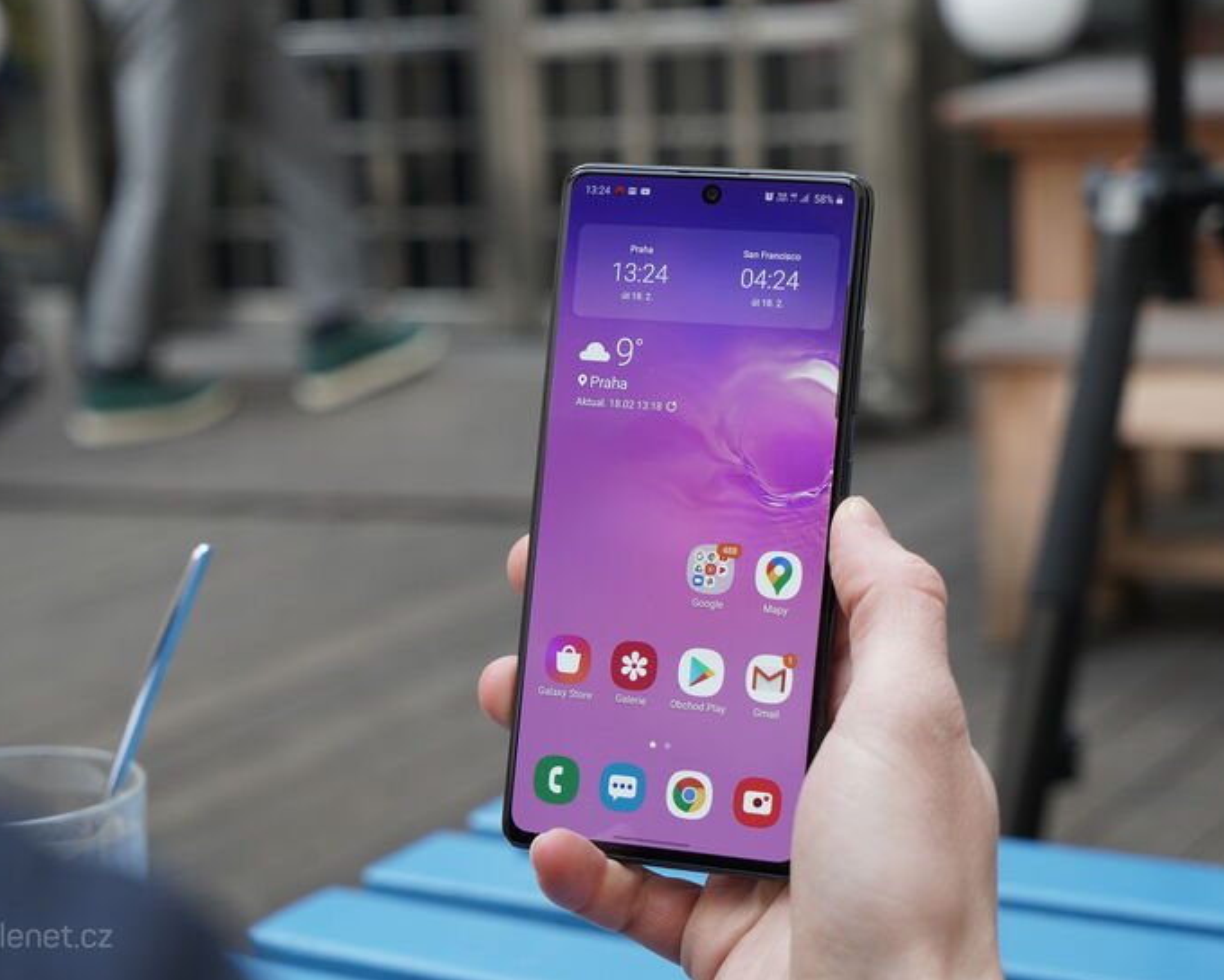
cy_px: 486
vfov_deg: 19.2
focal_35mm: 80
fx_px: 2898
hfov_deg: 23.8
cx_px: 581
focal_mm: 70
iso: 1000
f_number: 7.1
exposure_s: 1/200
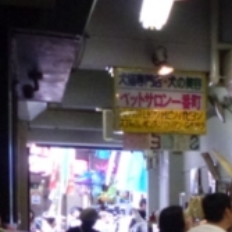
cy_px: 278
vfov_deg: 13.8
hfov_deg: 12.1
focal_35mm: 123
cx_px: 508
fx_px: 933
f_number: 3.5
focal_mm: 5
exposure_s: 1/60
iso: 400
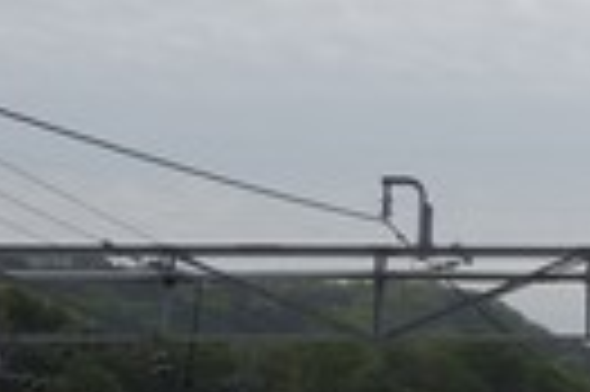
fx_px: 2242
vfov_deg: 10.0
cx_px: 1166
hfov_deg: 13.1
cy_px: 304
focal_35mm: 137
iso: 125
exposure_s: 1/800
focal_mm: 10.4
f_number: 5.6
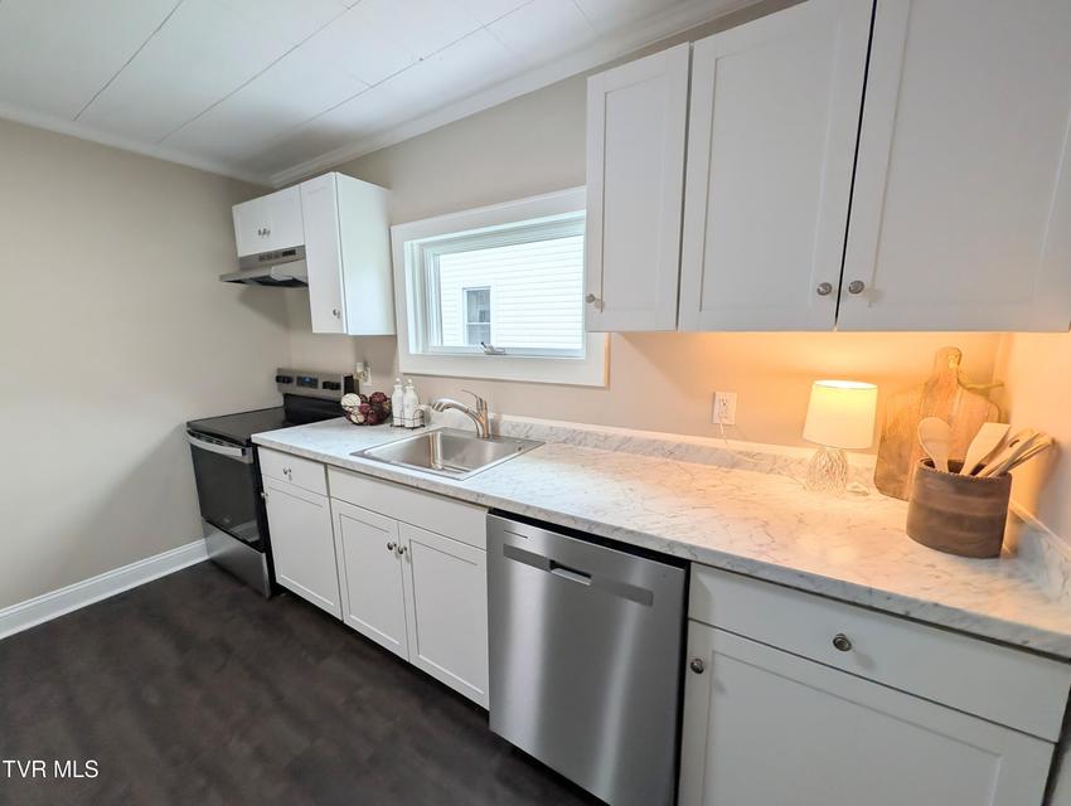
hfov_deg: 110.5
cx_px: 536
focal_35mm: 12
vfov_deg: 94.6
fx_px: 372
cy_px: 403
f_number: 1.7
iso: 50
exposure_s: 1/196
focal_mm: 2.02
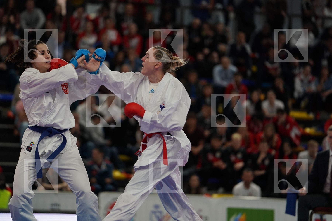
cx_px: 166
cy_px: 110
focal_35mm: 189
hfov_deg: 10.9
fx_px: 1743
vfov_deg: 7.3
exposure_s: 1/1000
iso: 1250
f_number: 2.8
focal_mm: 189
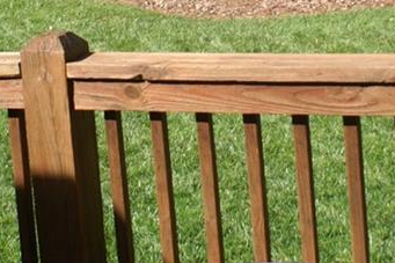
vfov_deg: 11.3
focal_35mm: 117
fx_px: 1283
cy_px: -107
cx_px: 160
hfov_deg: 17.5
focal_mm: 26
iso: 100
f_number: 11
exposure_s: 1/80
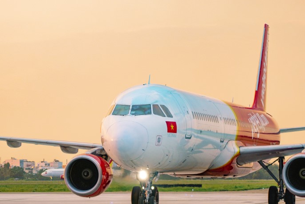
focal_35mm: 197
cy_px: 117
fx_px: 1669
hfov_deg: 10.4
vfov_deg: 7.0
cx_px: 179
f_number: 5
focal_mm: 100
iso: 640
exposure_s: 1/250
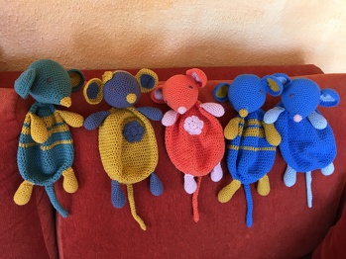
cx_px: 173
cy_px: 130
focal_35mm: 29
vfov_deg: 48.3
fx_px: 290
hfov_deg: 61.6
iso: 40
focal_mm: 4.15
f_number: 2.2
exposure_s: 1/33
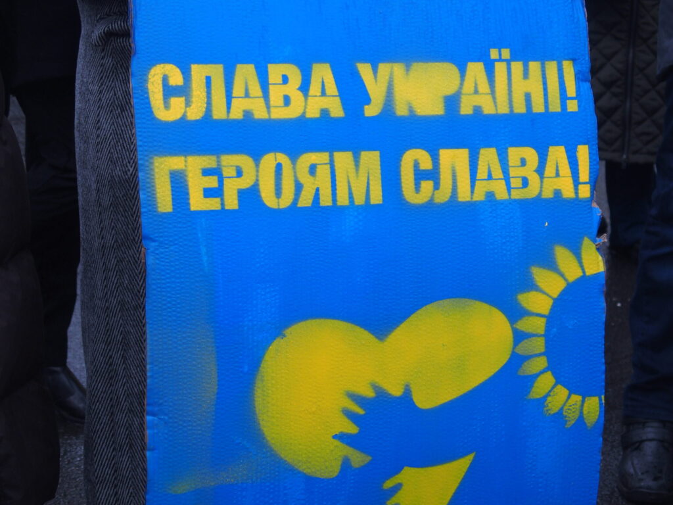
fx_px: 2177
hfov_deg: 17.6
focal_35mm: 112
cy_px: 252
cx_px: 336
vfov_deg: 13.2
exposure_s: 1/125
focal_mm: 24
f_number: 2.8
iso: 200
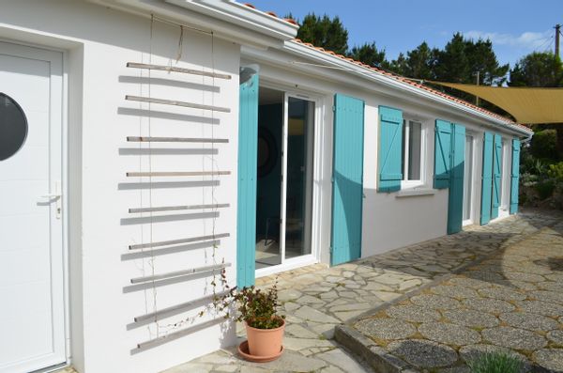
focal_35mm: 27
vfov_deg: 47.7
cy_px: 186
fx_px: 421
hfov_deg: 67.5
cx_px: 282
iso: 100
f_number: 9
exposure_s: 1/320
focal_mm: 18
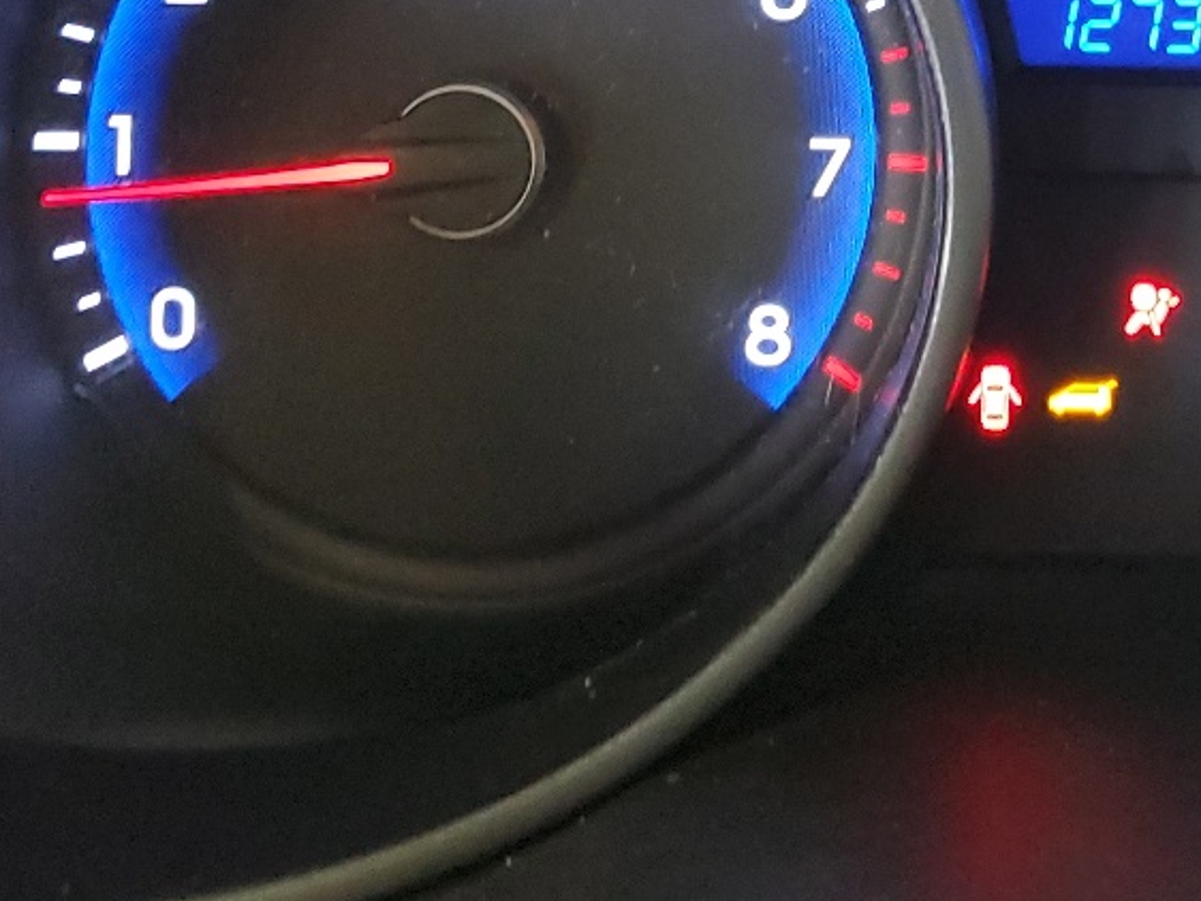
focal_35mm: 74
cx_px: 1094
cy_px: -66
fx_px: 2569
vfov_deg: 19.2
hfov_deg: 25.5
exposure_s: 1/25
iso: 326
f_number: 1.5
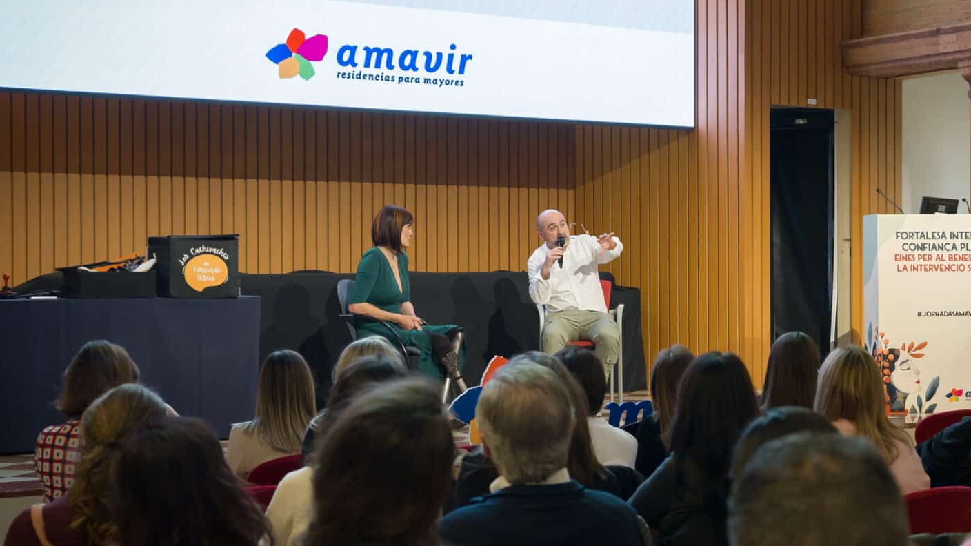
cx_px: 648
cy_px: 269
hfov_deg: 32.6
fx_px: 1648
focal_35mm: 64
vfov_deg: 18.8
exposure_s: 1/160
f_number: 2.8
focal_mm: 28
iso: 800
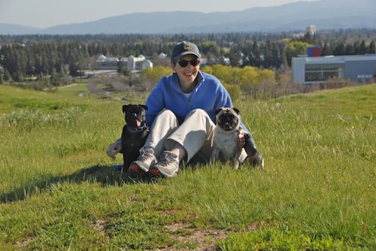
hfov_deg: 24.6
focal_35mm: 82
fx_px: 862
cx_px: 188
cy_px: 126
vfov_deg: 16.6
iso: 100
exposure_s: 1/250
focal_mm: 55
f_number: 8
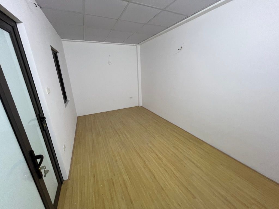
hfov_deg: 106.2
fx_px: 105
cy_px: 104
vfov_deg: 89.9
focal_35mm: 13
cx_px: 140
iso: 200
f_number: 1.8
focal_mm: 1.57
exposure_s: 1/100
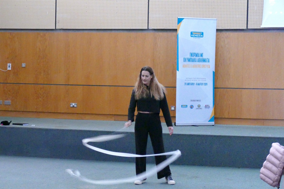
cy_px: 94
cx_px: 142
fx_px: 600
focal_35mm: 76
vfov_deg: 17.9
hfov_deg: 26.7
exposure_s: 1/40
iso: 6400
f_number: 3.7
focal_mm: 27.88
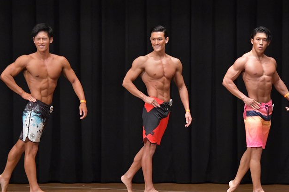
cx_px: 164
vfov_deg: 5.9
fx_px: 1877
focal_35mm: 234
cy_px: 110
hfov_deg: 8.8
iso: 6400
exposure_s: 1/400
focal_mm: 125
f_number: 5.6
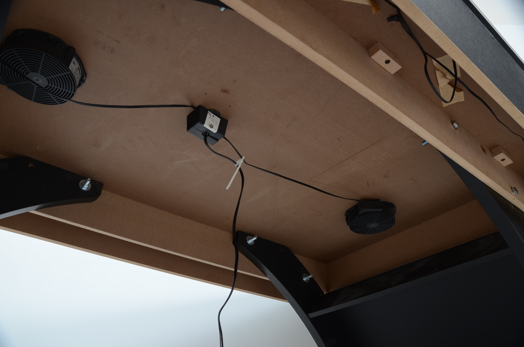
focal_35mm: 27
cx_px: 262
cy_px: 174
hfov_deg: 67.5
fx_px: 392
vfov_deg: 47.7
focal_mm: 18
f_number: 5.6
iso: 200
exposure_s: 1/160
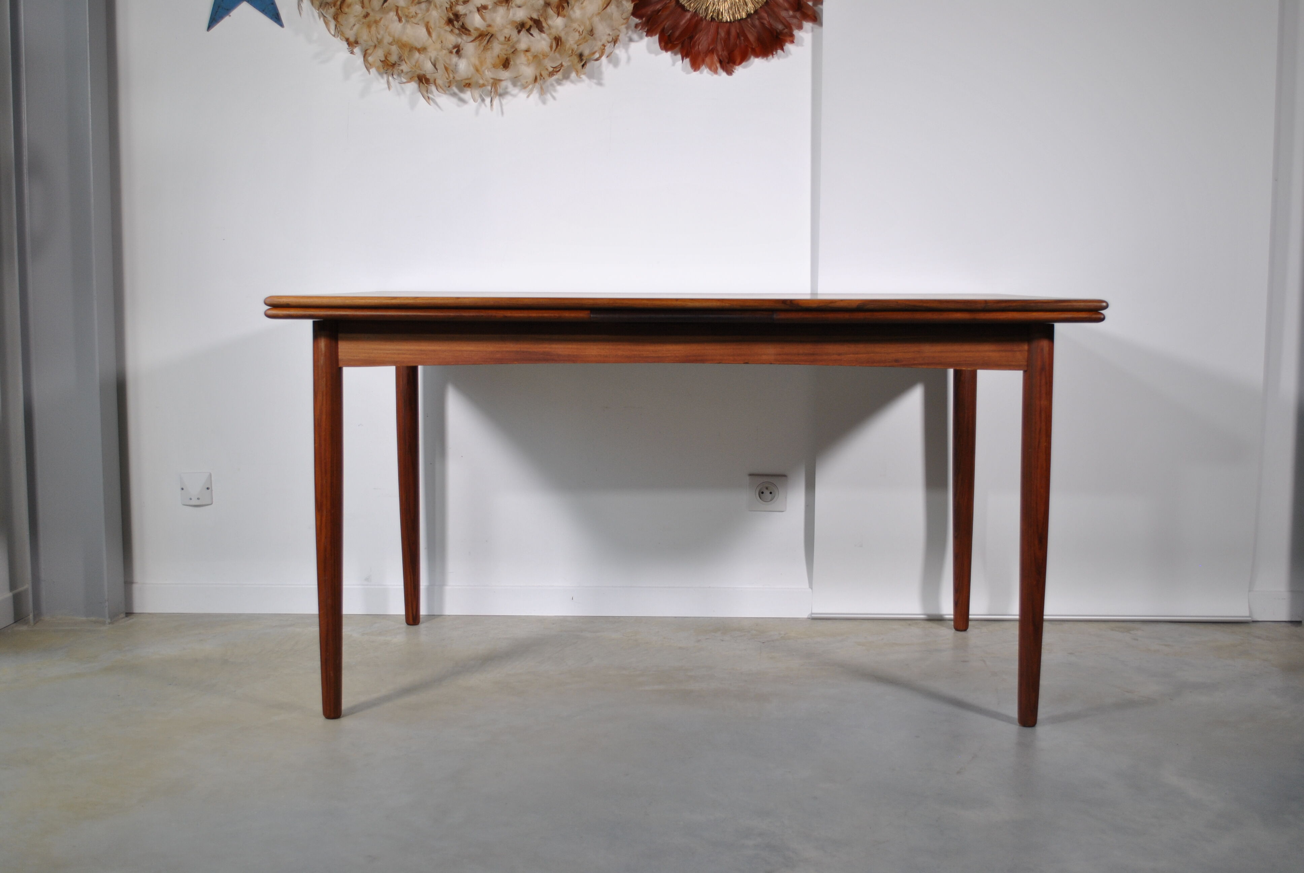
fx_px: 1414
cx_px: 652
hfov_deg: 49.5
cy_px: 436
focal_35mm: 39
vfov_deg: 34.3
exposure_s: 1/30
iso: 200
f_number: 4.2
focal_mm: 26
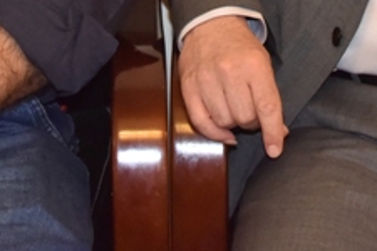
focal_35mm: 173
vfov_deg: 7.6
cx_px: 168
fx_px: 1812
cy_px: -277
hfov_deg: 11.9
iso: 3200
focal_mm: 38
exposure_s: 1/250
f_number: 7.1
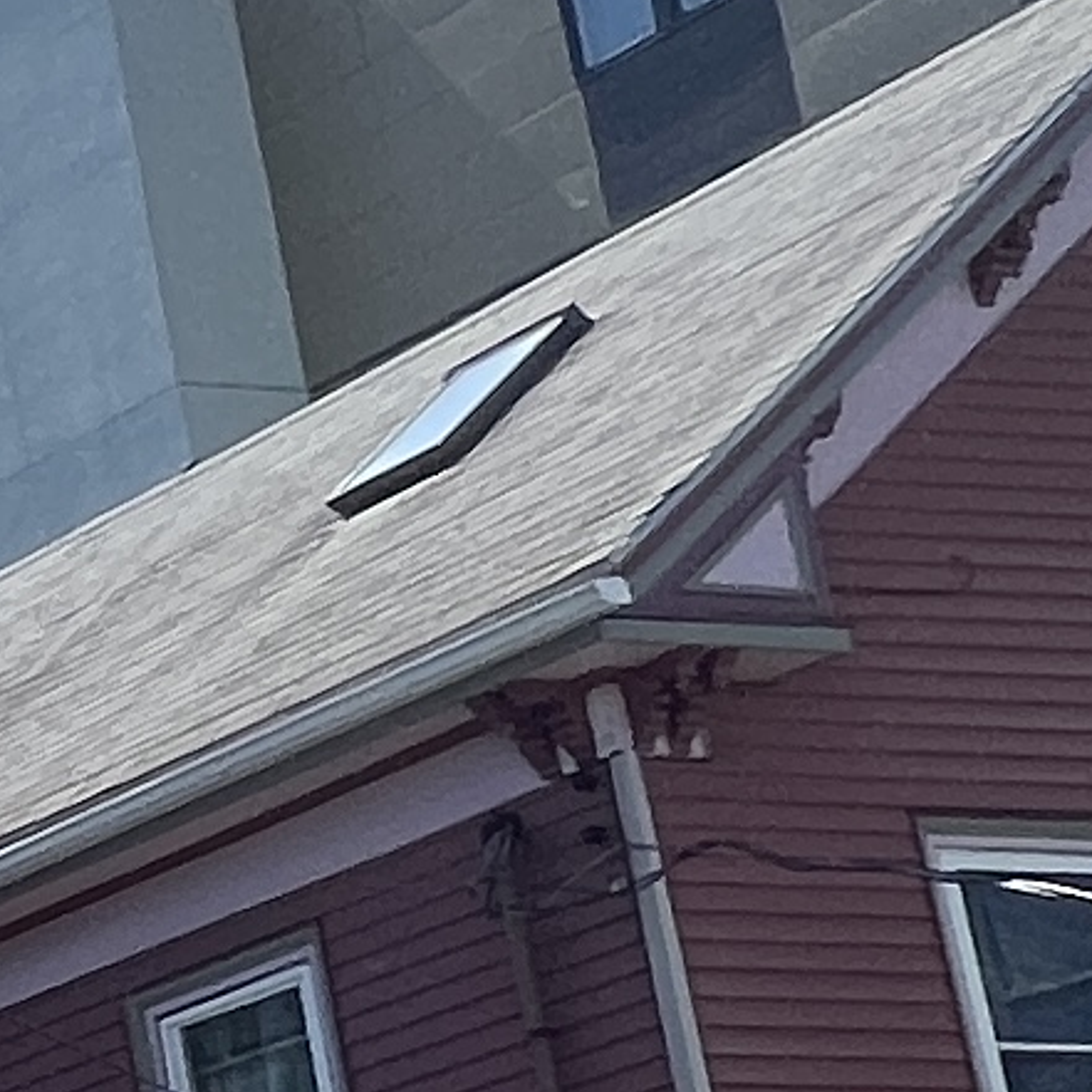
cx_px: -2516
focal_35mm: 105
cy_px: 1300
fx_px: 3747
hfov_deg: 10.0
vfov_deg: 16.0
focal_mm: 1.57
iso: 32
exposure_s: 1/1727
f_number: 1.8
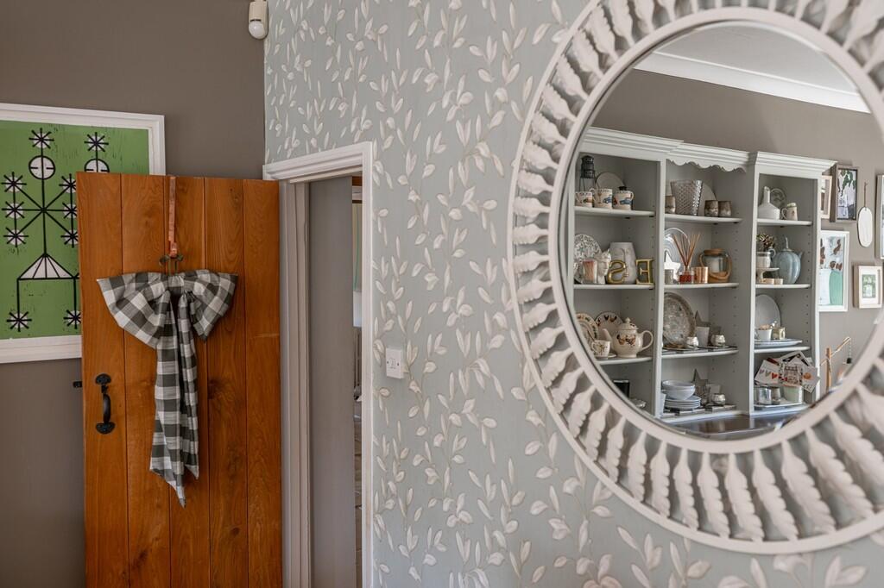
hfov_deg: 54.4
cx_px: 442
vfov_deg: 37.8
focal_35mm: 35
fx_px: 859
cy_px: 294
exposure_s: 1/100
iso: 320
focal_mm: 35
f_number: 4
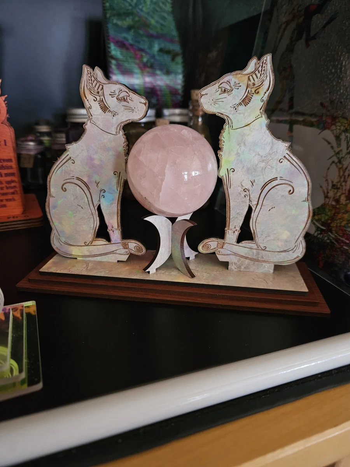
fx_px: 310
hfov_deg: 58.9
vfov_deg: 73.9
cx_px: 175
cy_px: 234
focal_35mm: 23
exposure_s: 1/24
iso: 800
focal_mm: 5.4
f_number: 1.8
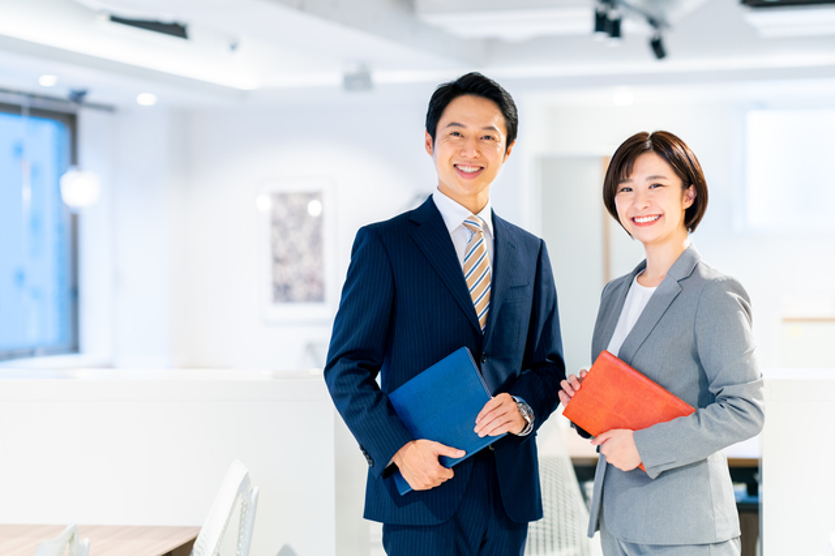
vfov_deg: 16.1
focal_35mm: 85
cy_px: 278
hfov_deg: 23.9
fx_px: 1970
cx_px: 418
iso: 800
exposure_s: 1/250
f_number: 2.2
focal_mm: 85
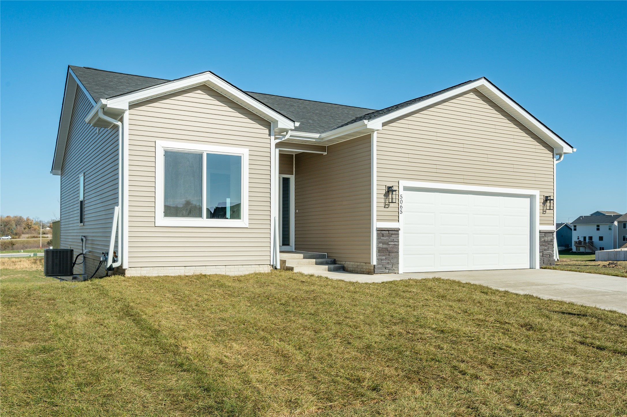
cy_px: 208
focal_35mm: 30
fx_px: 522
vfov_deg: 43.5
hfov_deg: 62.0
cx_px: 314
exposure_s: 1/800
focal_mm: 30
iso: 250
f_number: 9
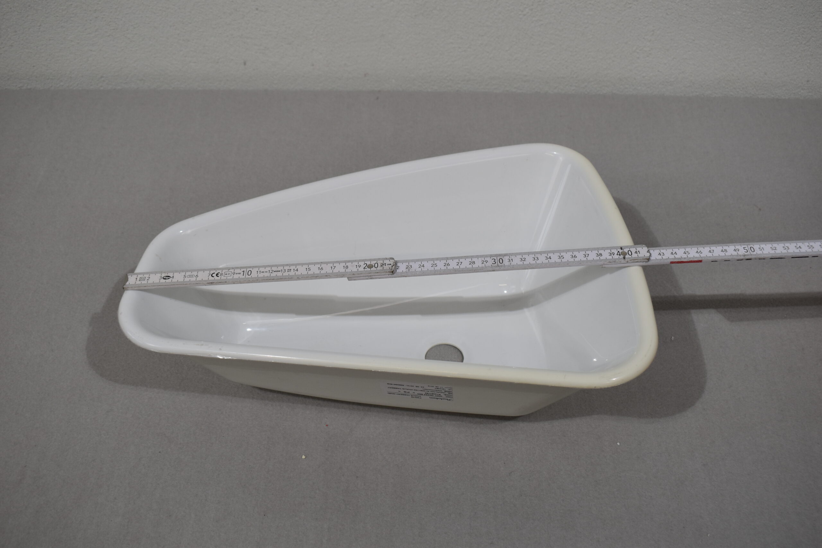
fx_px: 856
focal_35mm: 38
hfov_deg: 51.3
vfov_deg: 35.5
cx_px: 411
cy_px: 274
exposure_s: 1/125
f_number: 5.6
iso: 250
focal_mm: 25
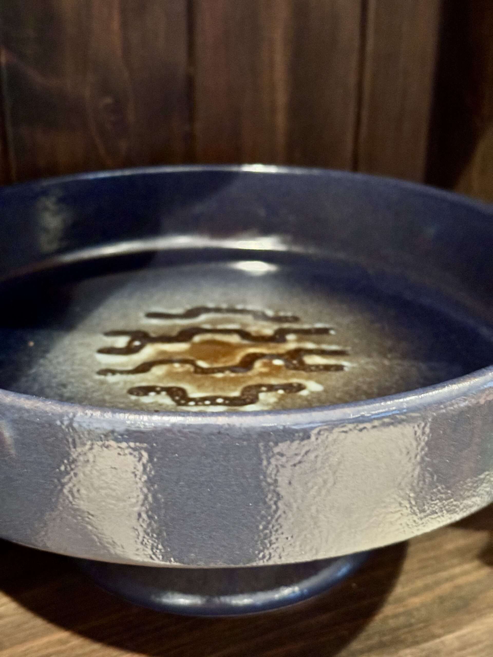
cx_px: 246
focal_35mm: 48
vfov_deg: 39.7
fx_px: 911
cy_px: 328
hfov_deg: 30.3
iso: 1250
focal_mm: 6.76
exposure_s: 1/20
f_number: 1.78
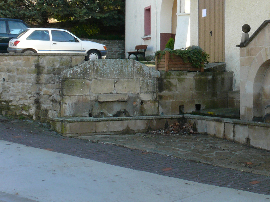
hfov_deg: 24.8
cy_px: 31
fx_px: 577
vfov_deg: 19.6
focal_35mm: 74
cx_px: 284
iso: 100
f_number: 10
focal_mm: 7.4
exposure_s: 1/20
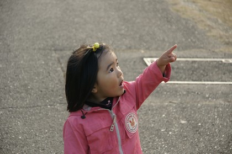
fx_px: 772
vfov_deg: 11.4
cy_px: 77
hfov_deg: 17.1
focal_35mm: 120
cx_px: 116
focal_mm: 80
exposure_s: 1/250
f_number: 5.6
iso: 320
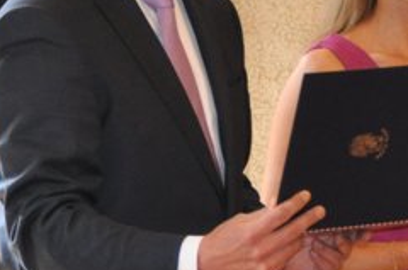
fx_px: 5938
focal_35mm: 525
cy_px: -48
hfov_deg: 3.9
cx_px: 243
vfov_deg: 2.6
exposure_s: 1/60
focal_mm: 70
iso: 800
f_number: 5
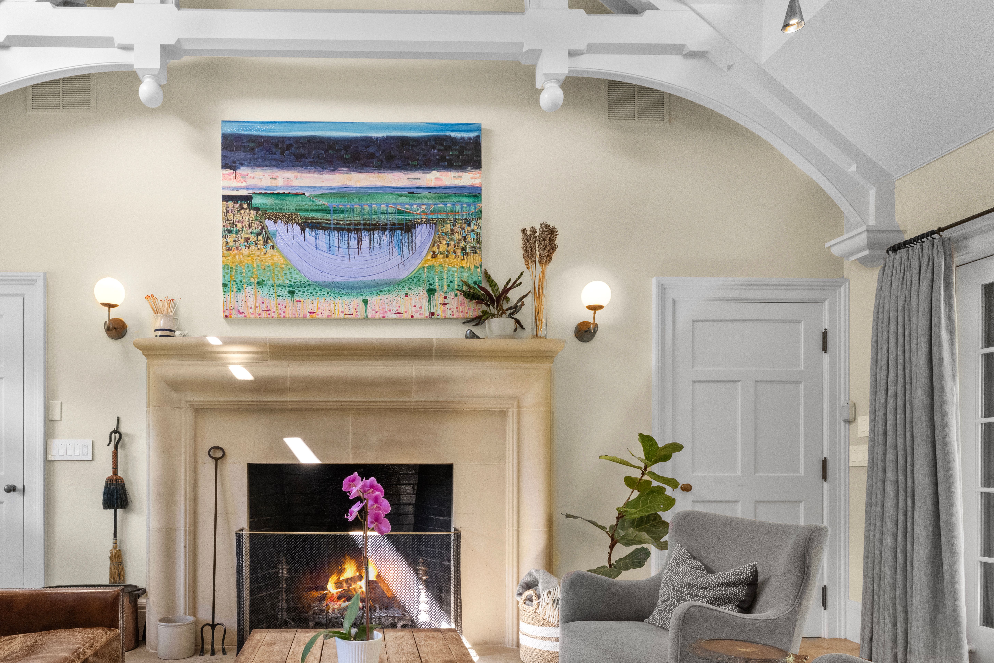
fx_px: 671
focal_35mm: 24
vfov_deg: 51.1
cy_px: 468
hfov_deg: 71.8
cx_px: 370
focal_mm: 14.8
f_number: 11
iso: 2000
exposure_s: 1/40
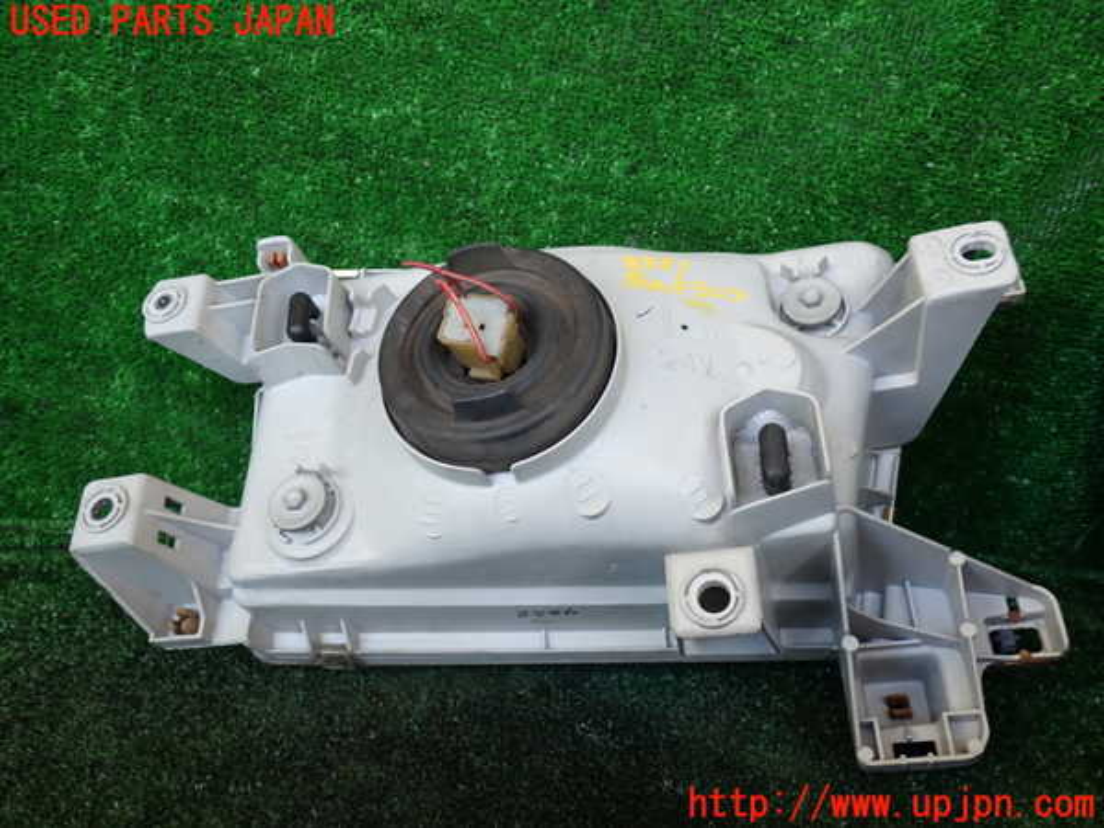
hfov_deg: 60.0
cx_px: 552
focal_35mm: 30
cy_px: 414
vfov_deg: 46.8
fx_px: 957
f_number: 2.3
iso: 100
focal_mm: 5.4
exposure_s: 1/60
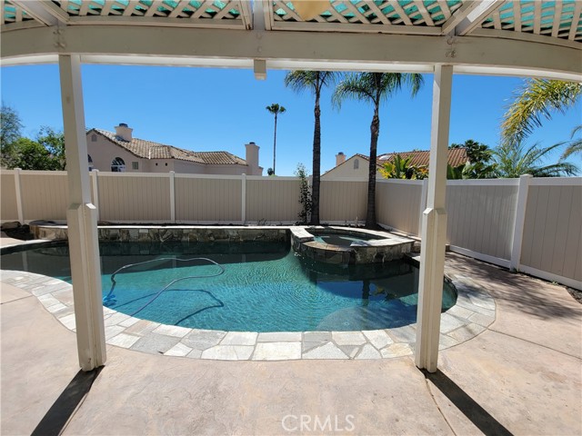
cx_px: 291
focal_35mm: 13
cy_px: 218
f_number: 2.2
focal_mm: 2.2
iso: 50
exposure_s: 1/2027
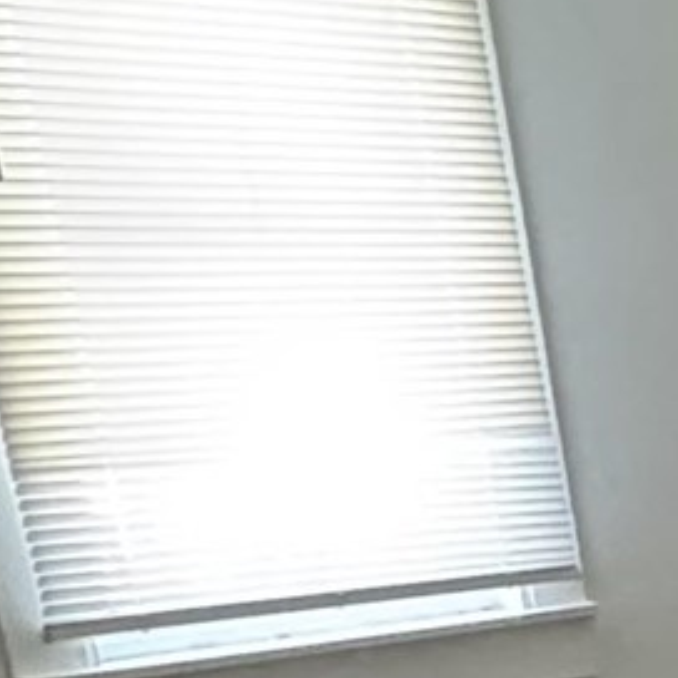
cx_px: 1914
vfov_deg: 15.8
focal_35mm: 105
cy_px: 880
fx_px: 2327
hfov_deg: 11.5
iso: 500
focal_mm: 2.22
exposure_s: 1/60
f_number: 2.2
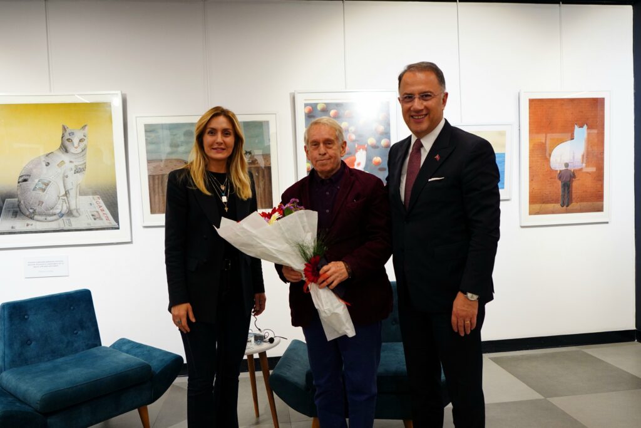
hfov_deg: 71.5
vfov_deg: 51.3
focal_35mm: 25
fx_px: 445
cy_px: 214
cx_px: 320
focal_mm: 17
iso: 1000
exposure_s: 1/200
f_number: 2.8
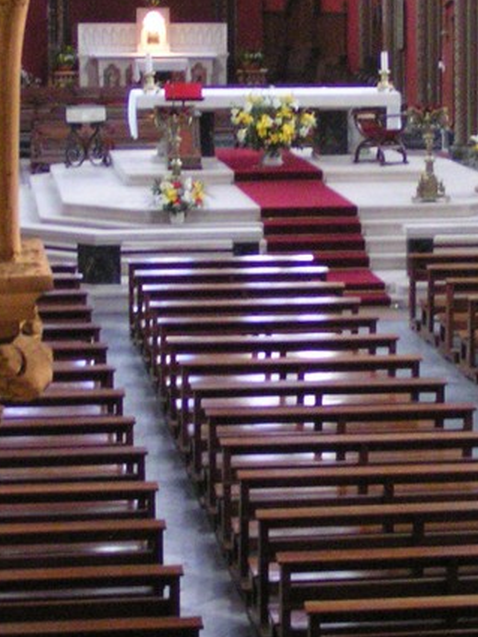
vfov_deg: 16.0
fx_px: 2263
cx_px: 408
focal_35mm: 123
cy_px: 242
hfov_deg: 12.0
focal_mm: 7.6
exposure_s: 1/2
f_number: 2.8
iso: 400
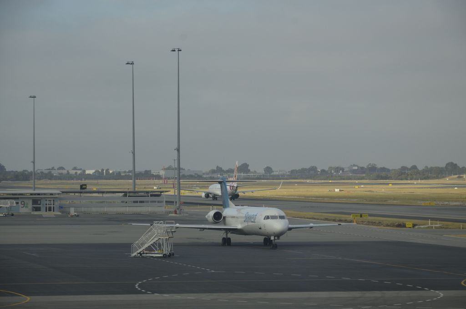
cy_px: 154
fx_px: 2035
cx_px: 233
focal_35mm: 158
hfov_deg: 13.1
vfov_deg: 8.7
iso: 200
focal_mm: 105
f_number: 8
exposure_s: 1/250
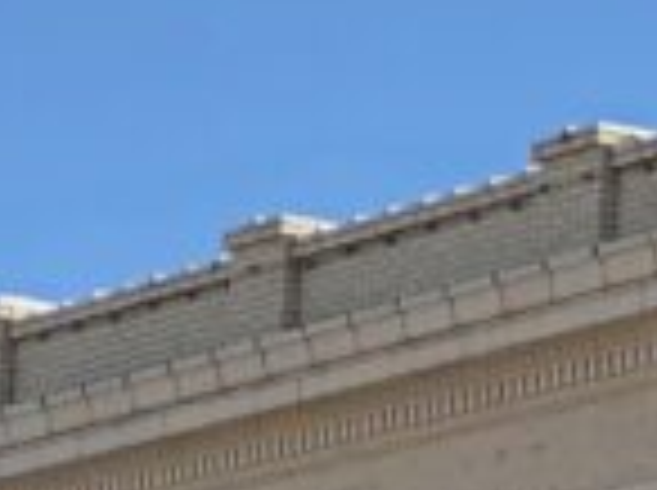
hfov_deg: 4.8
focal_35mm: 400
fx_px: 7579
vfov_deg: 3.7
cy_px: 953
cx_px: 1606
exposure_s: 1/972
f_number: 2.8
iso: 20
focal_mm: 6.6
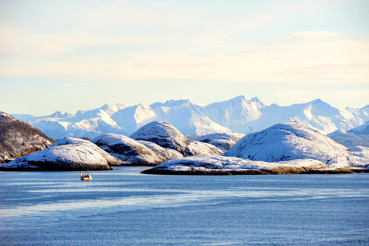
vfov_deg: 6.9
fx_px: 2049
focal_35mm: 200
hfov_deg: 10.3
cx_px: 184
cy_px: 123
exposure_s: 1/1600
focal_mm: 200
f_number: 10
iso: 800
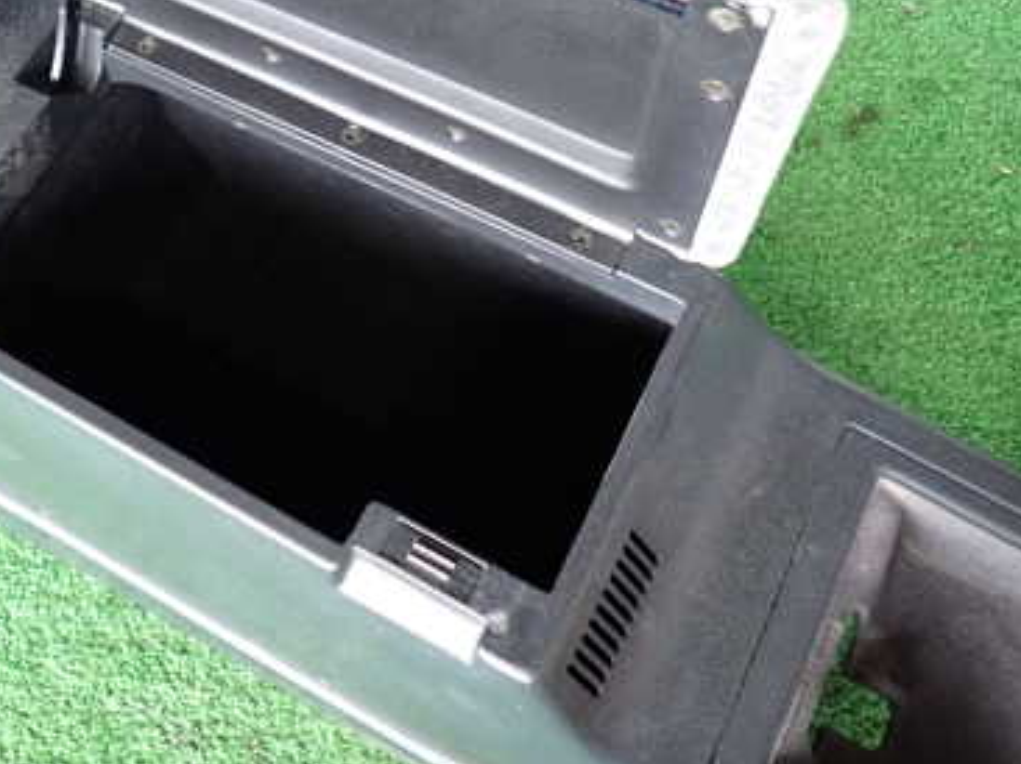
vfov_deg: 34.7
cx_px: 310
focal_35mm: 41
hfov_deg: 44.9
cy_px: 240
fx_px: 1209
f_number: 2
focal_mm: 4.5
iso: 200
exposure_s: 1/30
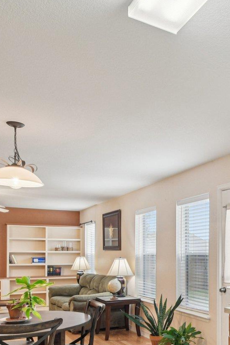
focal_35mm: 37
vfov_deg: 50.6
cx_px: 241
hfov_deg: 32.4
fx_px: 355
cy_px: 240
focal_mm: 10
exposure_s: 1/8
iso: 400
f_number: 8
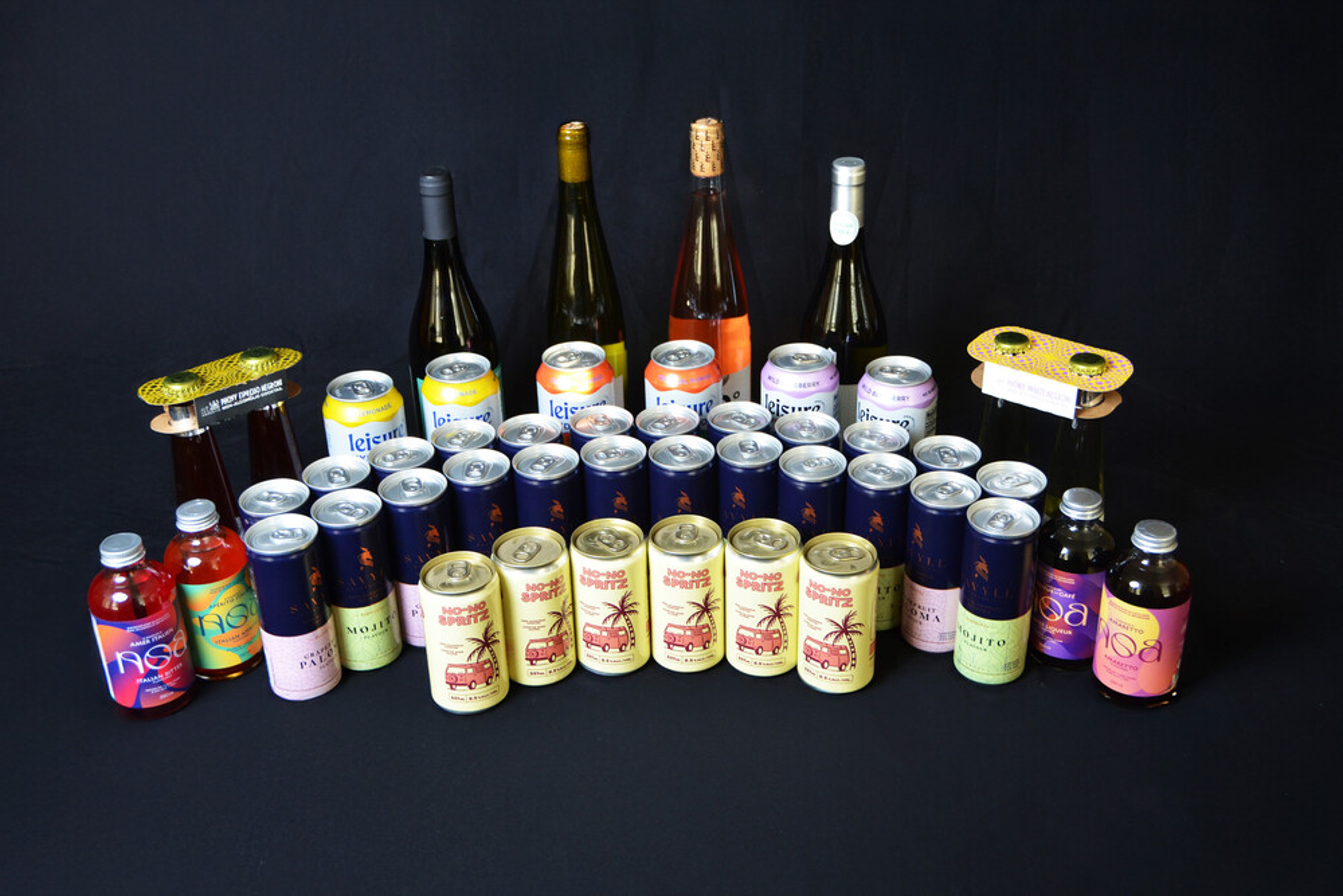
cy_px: 448
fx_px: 1455
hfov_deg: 49.5
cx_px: 672
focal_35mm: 39
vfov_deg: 34.2
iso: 720
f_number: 4
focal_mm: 26
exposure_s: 1/60
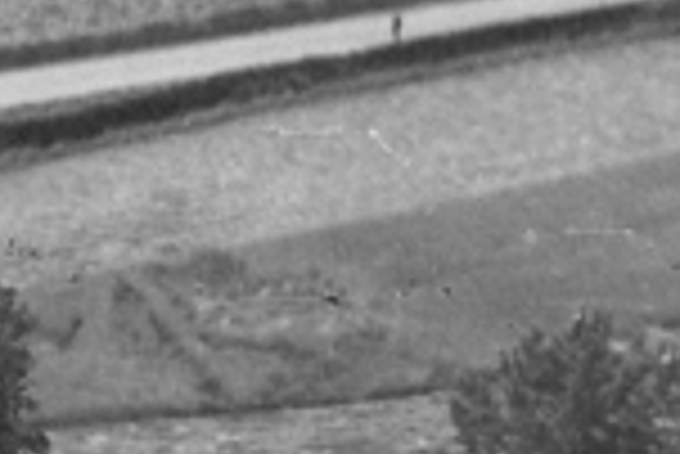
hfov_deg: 2.9
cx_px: -675
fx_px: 13518
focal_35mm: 715
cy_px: 1095
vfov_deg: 1.9
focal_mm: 60
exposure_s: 1/10
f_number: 10
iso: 100
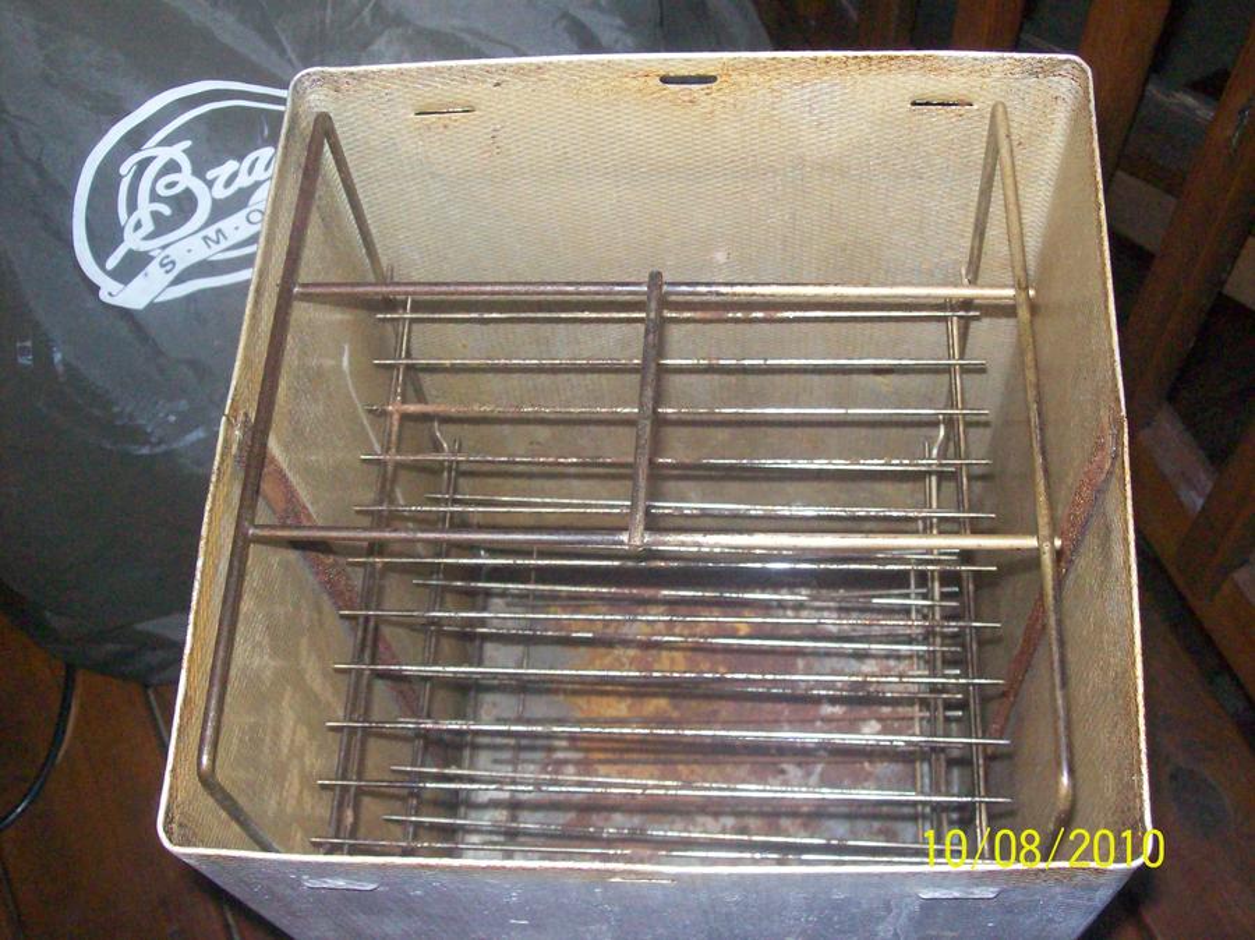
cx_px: 628
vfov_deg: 32.2
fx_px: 1631
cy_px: 470
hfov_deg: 42.1
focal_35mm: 45
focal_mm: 7.6
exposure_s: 1/147
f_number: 3
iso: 400
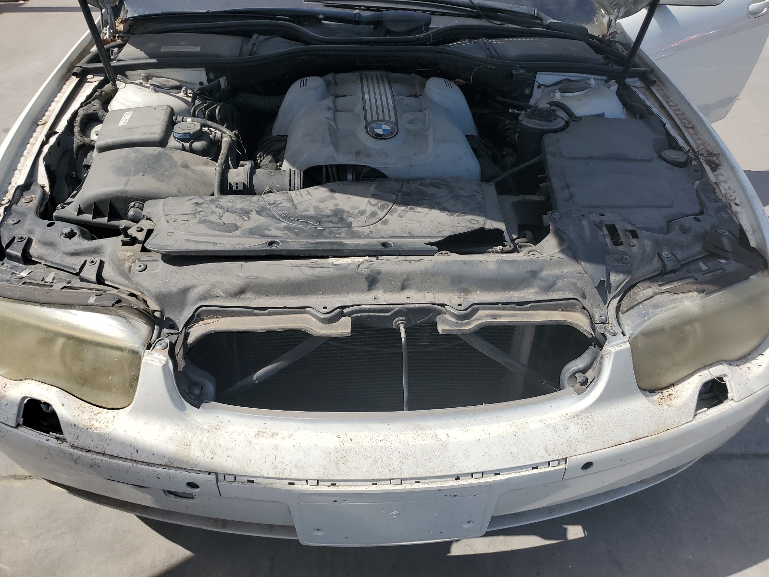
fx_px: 578
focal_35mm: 26
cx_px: 384
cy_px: 288
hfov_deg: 67.3
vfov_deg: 53.1
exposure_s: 1/3333
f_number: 1.5
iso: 50
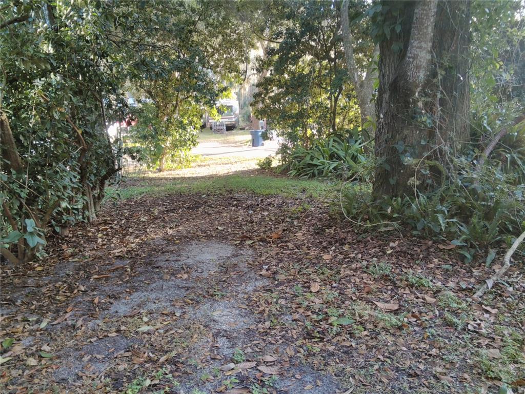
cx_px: 262
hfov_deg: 63.4
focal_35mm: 28
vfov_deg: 49.7
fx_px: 425
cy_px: 197
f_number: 2.65
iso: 69
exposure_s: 1/40
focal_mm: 3.69
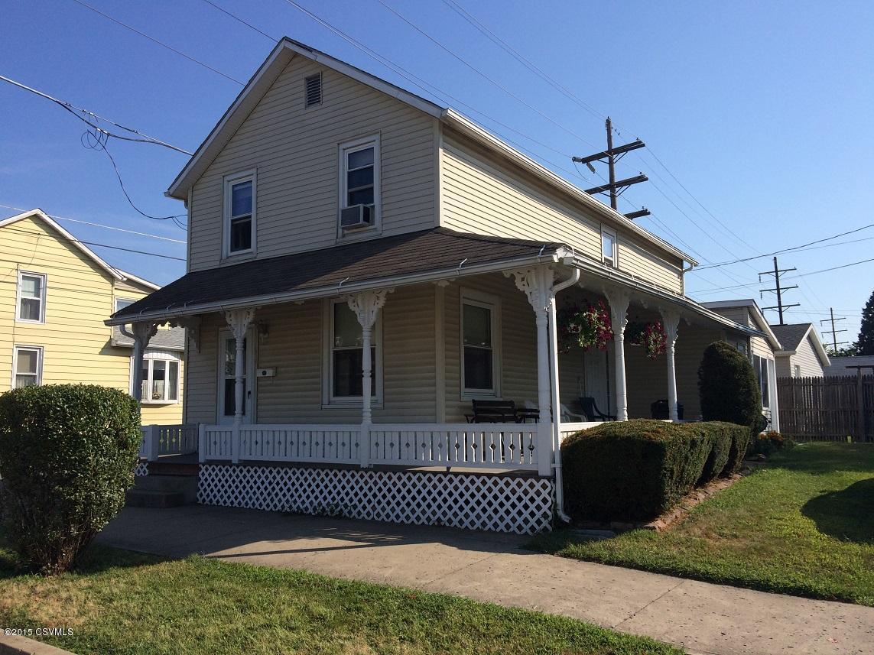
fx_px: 732
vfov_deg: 48.2
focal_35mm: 29
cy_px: 328
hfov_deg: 61.7
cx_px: 437
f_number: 2.2
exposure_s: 1/2283
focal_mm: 4.15
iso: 32
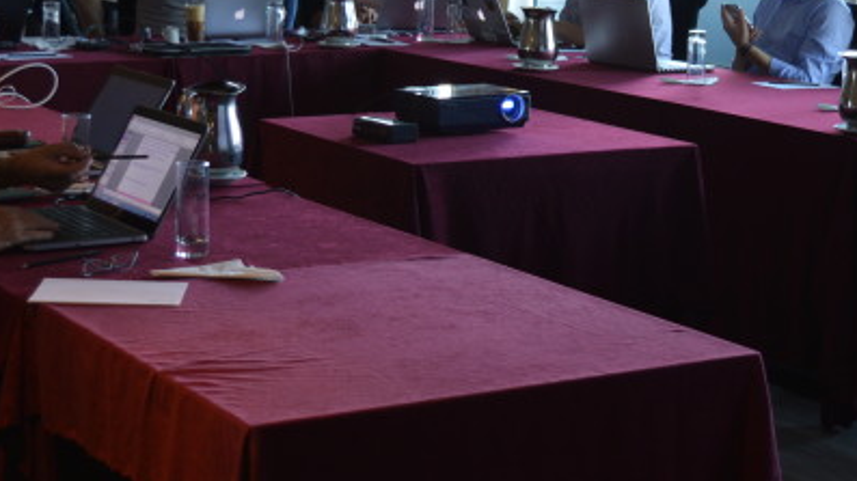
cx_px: 507
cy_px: 93
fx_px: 1727
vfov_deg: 15.8
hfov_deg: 27.8
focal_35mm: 76
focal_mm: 25
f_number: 4
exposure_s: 1/30
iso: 200
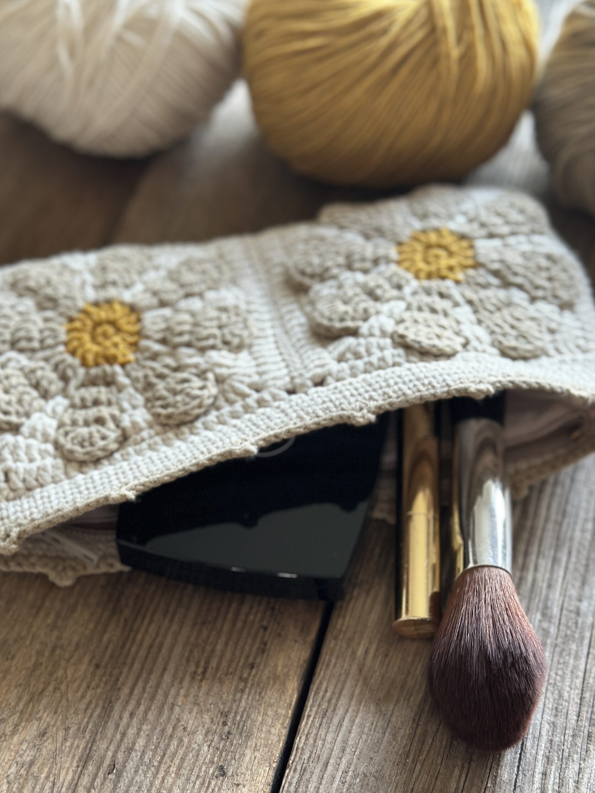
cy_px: 439
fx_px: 1260
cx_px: 304
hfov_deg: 26.6
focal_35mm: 55
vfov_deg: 34.9
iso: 200
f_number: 1.78
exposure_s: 1/60
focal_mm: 6.86
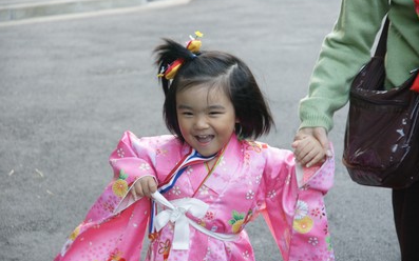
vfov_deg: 10.6
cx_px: 210
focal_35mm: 123
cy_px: 130
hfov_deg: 17.0
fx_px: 1404
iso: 800
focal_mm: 80
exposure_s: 1/100
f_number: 5.6
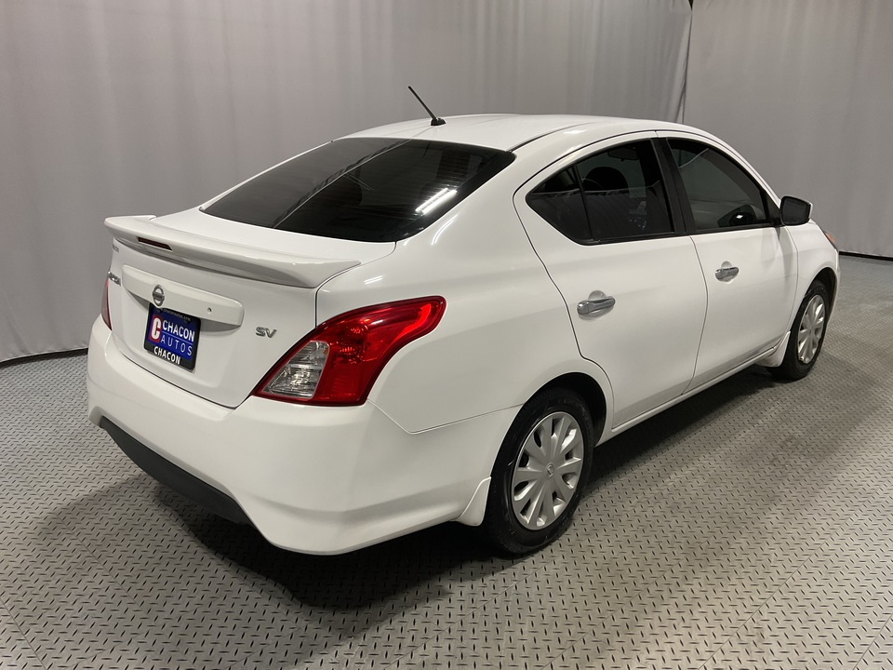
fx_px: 748
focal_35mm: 29
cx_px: 446
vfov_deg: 48.2
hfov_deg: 61.7
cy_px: 335
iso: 50
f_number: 1.8
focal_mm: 3
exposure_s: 1/100
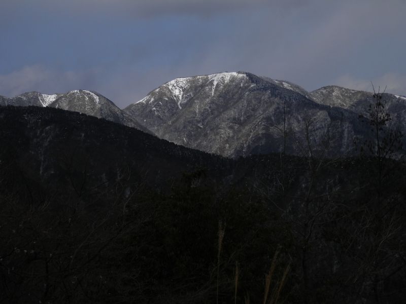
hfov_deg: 22.3
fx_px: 1032
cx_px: 203
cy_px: 152
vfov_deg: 16.8
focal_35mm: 88
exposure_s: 1/160
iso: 80
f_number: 13.5
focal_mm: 15.8
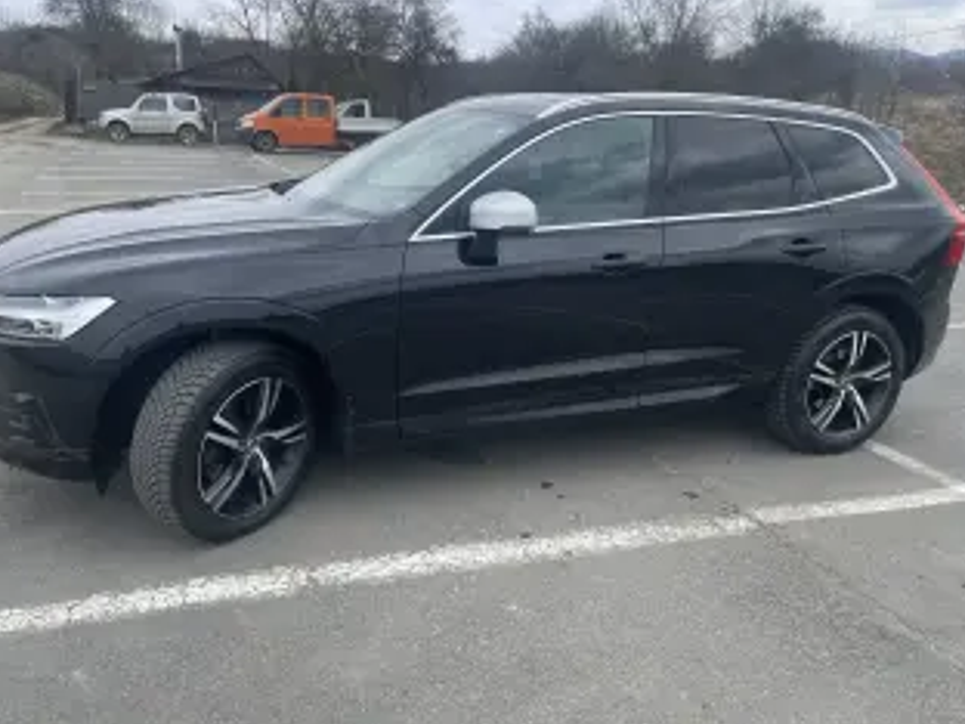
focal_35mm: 30
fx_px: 836
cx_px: 467
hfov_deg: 60.0
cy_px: 362
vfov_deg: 46.8
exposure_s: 1/662
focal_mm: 4.2
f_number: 1.6
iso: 32
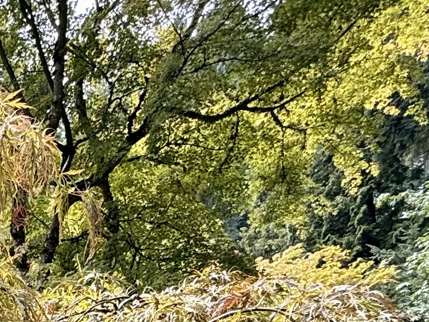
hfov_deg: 25.7
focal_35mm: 62
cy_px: 485
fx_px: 769
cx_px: -160
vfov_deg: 20.3
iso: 50
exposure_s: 1/143
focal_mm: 2.22
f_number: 2.2
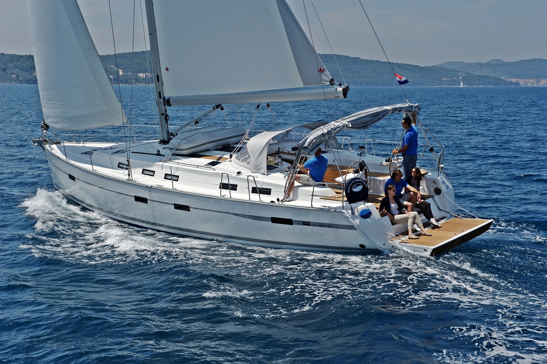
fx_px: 941
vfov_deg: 21.9
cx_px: 274
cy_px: 182
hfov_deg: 32.4
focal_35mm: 62
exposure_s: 1/400
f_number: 13
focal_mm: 62
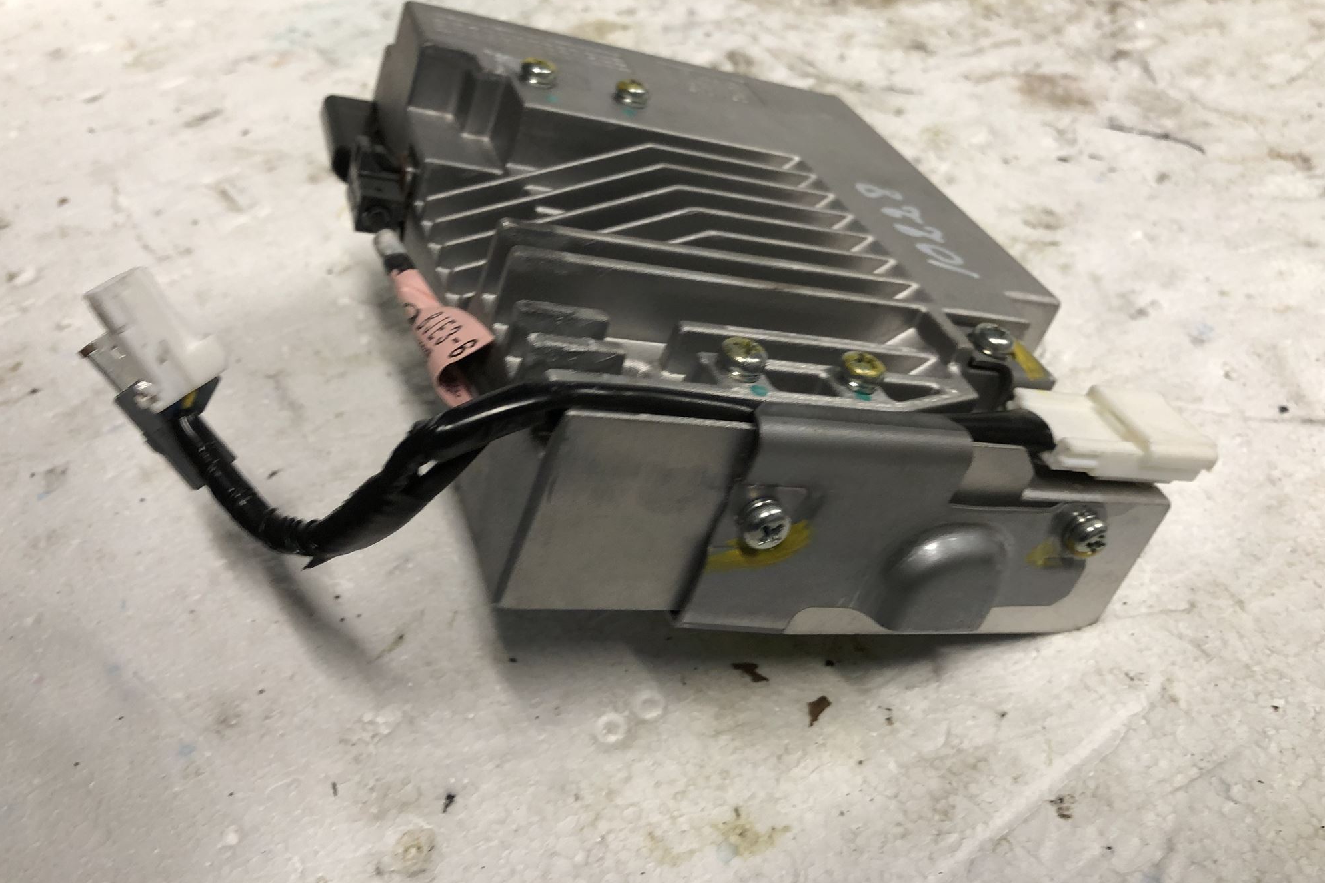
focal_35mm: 30
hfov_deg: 61.9
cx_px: 659
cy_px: 388
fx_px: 1104
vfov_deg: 43.5
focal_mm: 3.99
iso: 32
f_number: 1.8
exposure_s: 1/20
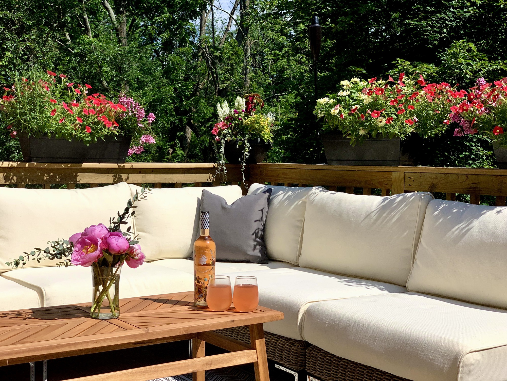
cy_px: 190
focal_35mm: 52
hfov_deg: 36.8
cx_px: 254
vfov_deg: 28.0
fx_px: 762
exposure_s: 1/2817
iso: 16
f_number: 2.4
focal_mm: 6
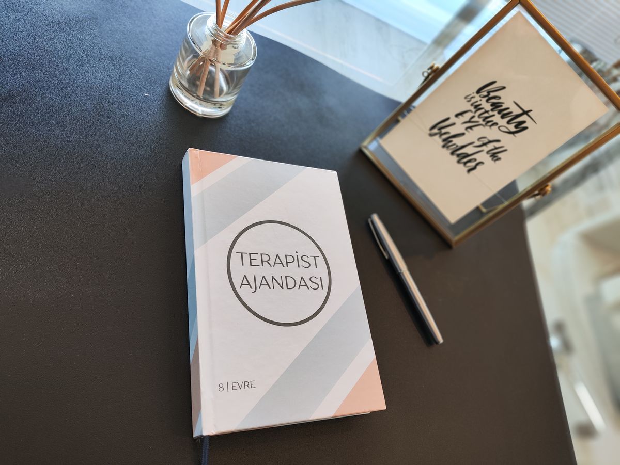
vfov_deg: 56.8
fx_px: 430
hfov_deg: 71.6
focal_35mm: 24
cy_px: 232
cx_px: 310
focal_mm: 4.68
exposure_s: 1/100
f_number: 1.8
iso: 94
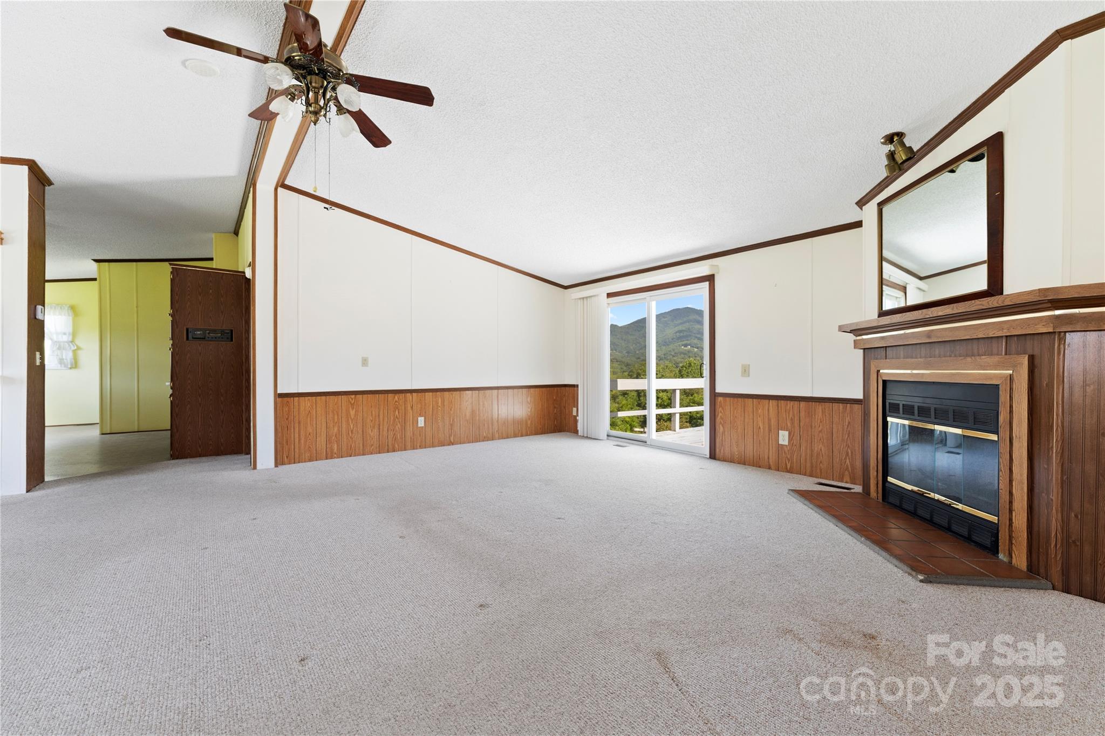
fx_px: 430
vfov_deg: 81.2
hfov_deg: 104.3
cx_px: 552
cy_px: 368
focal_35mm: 14
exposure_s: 1/60
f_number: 4
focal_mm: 14
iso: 640
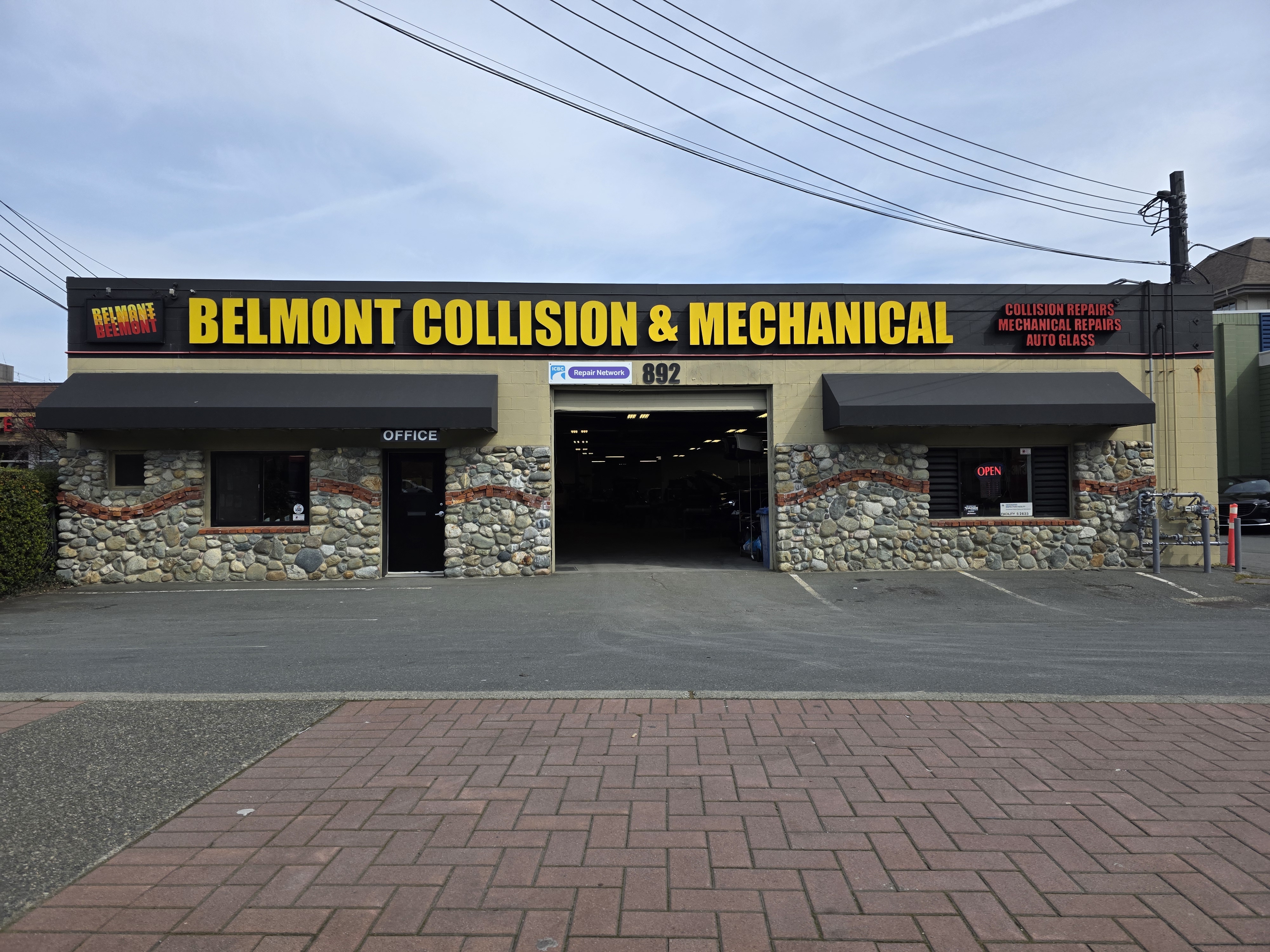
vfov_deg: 58.9
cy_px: 476
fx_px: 844
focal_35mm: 23
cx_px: 635
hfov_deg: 73.9
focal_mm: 6.3
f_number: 1.7
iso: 80
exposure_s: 1/6150
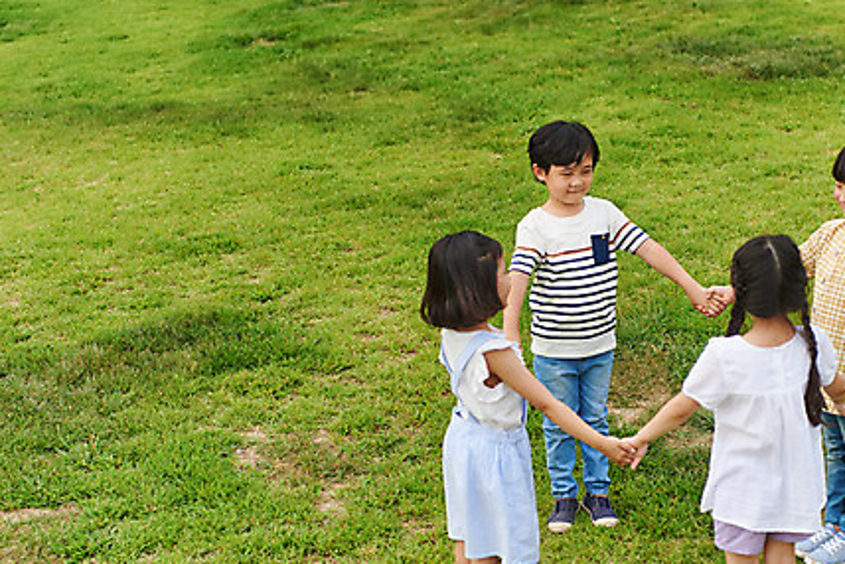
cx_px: 552
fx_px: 1644
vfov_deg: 19.5
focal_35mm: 70
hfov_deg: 28.7
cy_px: 351
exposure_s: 1/2500
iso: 250
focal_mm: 50
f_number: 2.8
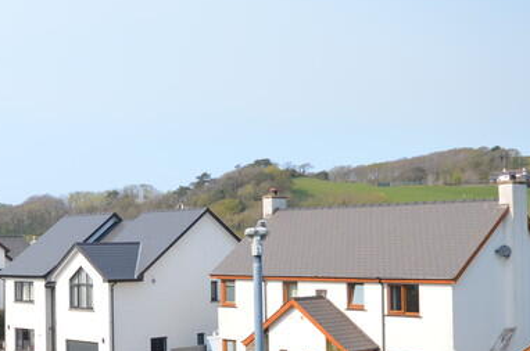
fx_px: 1004
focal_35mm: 68
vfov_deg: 19.8
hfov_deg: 29.3
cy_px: 205
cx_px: 157
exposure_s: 1/250
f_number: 8
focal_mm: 17
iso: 140
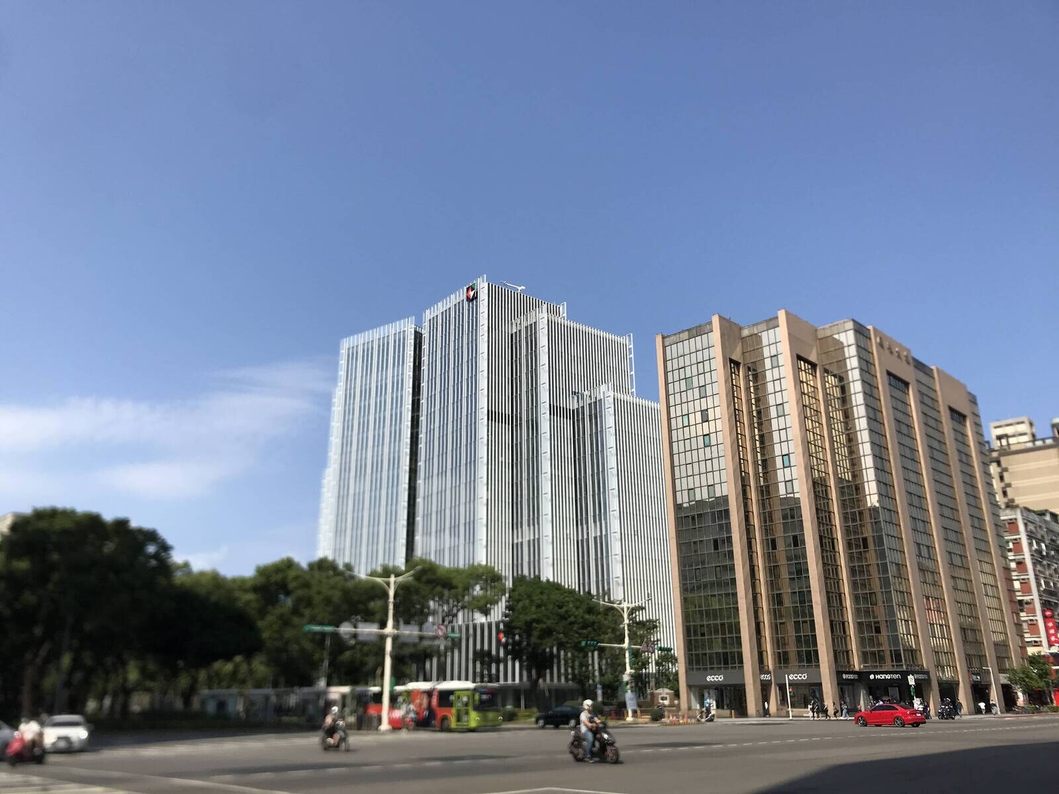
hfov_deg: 63.4
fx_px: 857
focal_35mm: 28
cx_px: 530
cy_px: 397
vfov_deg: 49.7
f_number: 1.8
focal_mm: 3.99
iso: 20
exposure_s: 1/2994
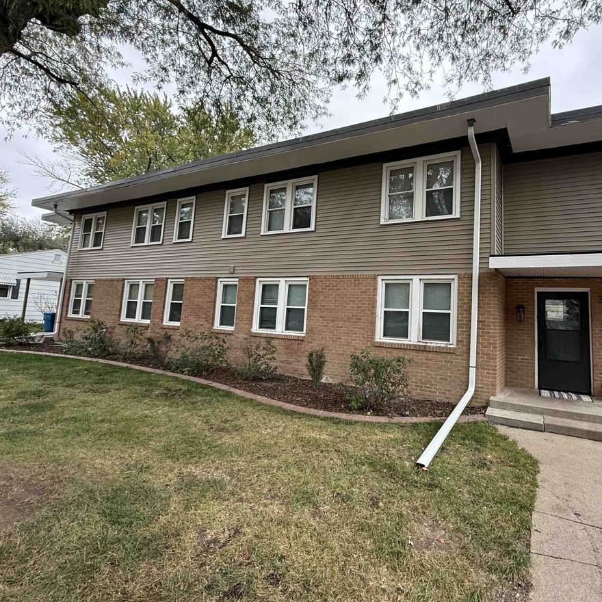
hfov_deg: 79.2
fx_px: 354
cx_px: 377
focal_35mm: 18
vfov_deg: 80.6
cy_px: 281
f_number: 2.2
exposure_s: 1/99
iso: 125
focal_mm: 2.22
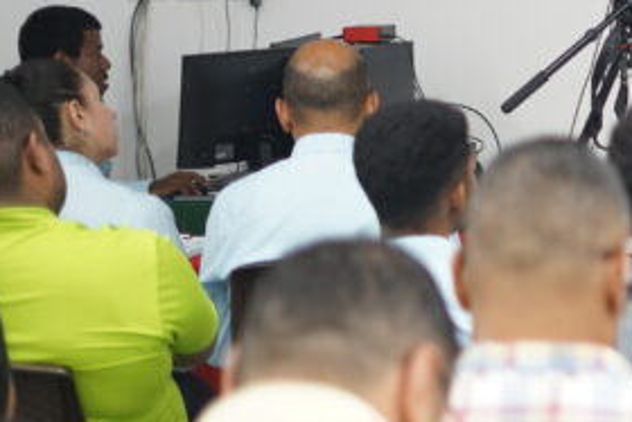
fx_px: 3214
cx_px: 1113
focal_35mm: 183
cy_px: 24
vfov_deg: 7.5
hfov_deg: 10.6
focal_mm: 50
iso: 125
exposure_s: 1/50
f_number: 1.8
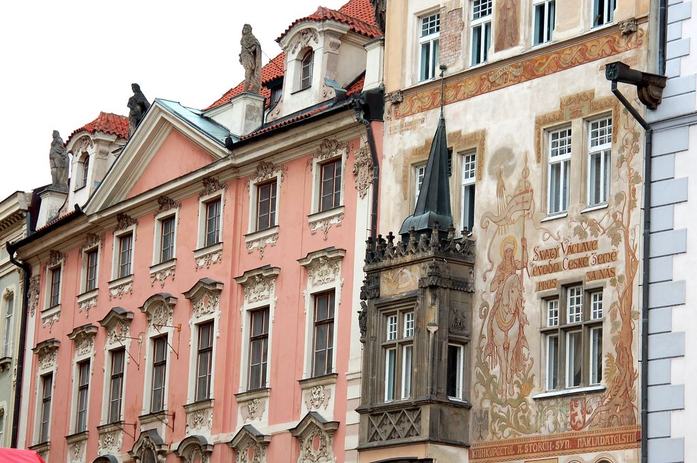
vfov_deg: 11.1
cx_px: 348
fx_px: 2379
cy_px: 232
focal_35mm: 123
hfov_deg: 16.7
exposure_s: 1/125
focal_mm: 82
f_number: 10
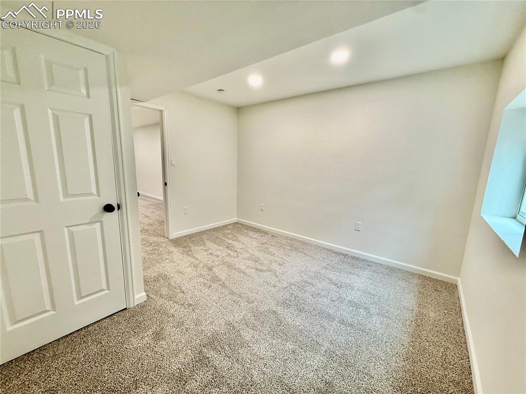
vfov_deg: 85.6
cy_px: 197
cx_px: 263
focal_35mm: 14
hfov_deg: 102.1
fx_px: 213
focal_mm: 2.22
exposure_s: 1/120
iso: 200
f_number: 2.2
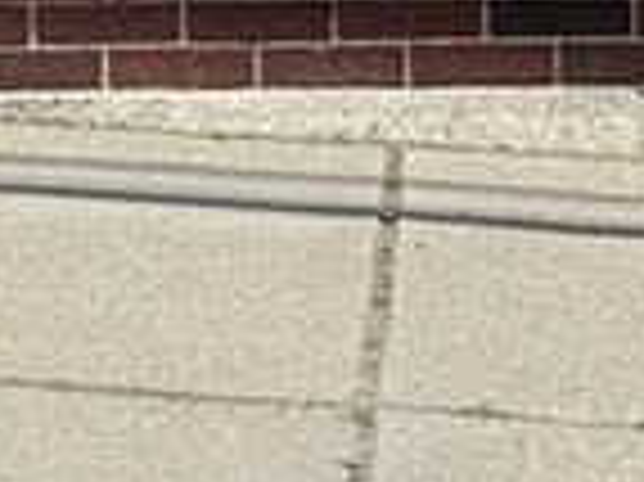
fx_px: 6915
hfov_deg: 5.3
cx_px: 162
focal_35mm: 372
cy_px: -905
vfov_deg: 3.9
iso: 25
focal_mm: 6
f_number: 2
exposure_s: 1/1546
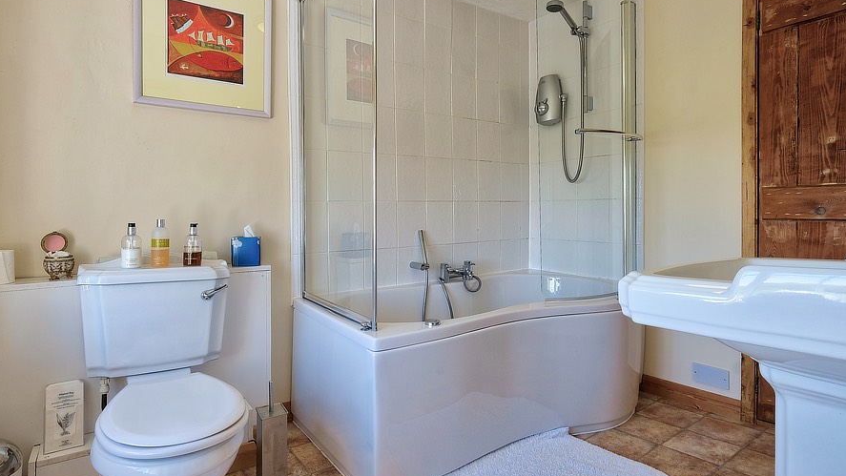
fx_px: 381
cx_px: 423
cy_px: 226
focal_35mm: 17
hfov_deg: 95.9
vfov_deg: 63.9
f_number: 8
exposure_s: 1/30
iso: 500
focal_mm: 10.5
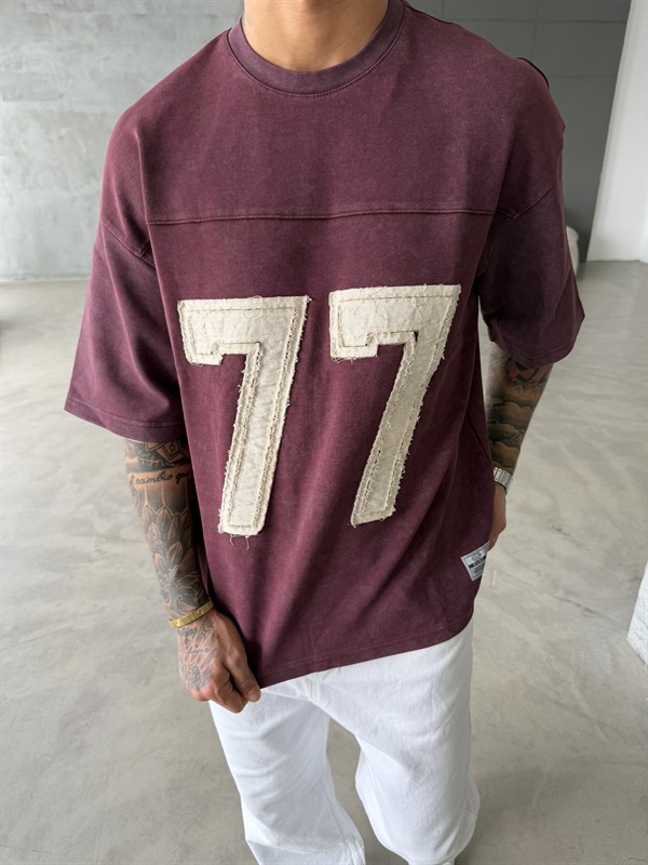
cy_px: 432
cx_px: 324
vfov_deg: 71.6
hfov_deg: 56.8
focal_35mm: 24
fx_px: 599
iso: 80
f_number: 1.78
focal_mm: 6.76
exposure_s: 1/121
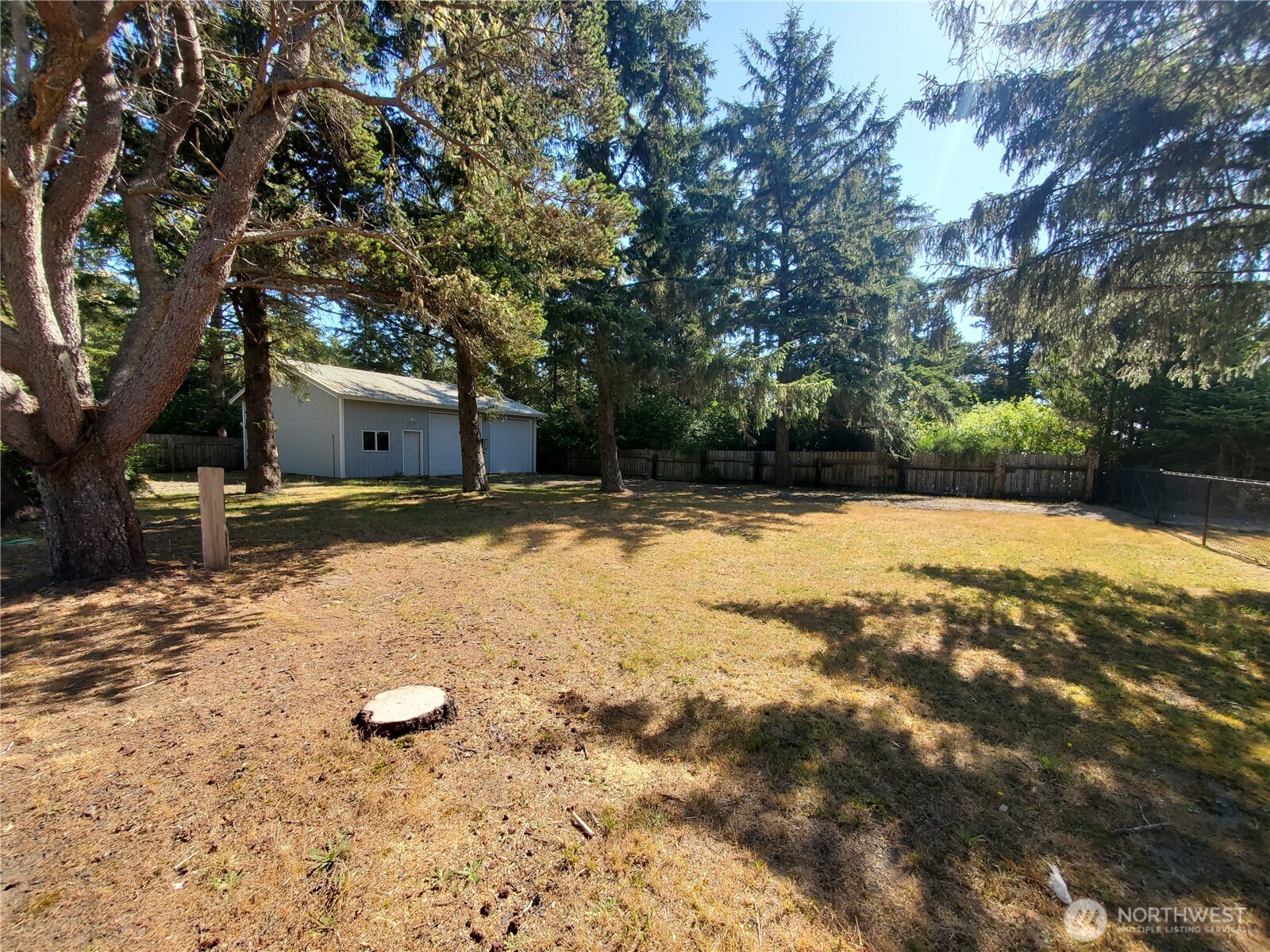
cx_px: 635
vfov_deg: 89.9
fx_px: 477
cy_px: 476
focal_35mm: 13
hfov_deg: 106.2
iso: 50
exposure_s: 1/412
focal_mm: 1.8
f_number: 2.2
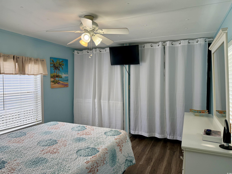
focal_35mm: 24
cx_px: 116
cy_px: 87
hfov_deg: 71.6
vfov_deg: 56.8
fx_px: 161
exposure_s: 1/270
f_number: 1.78
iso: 100
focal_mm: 6.76
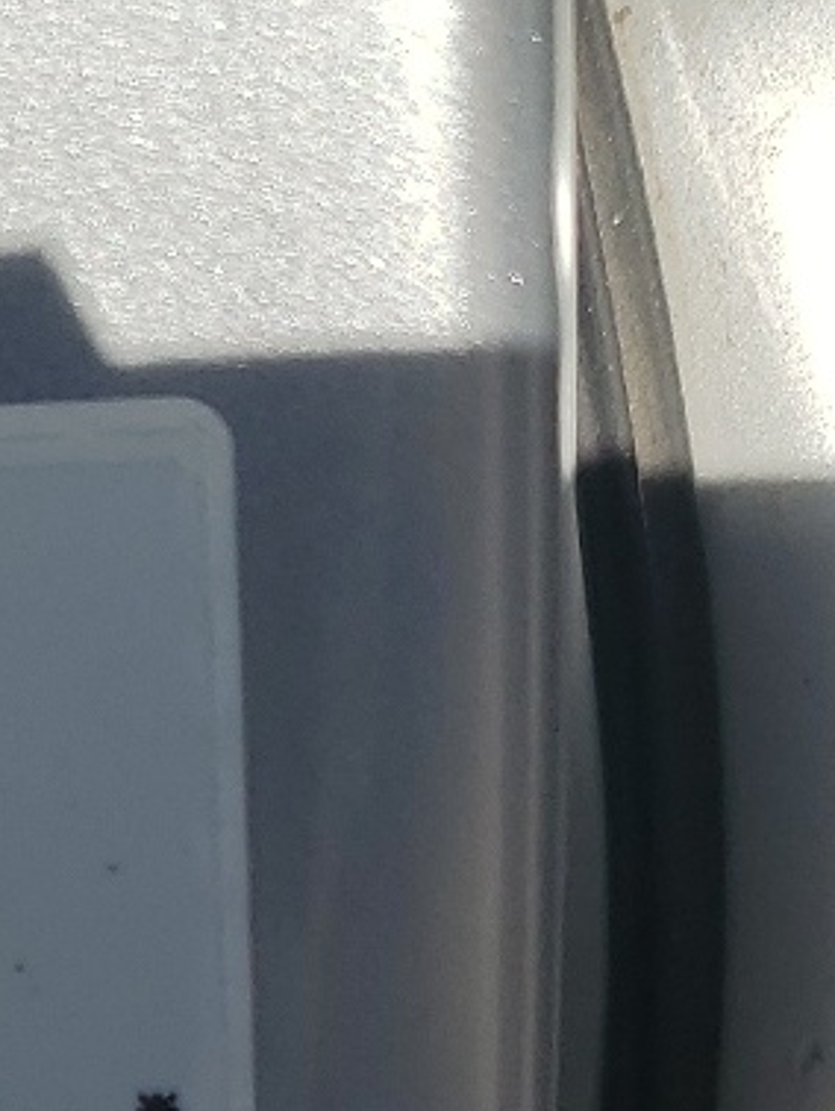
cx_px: -294
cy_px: 1473
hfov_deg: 13.0
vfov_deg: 16.8
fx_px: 3534
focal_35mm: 110
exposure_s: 1/3333
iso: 50
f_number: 1.5
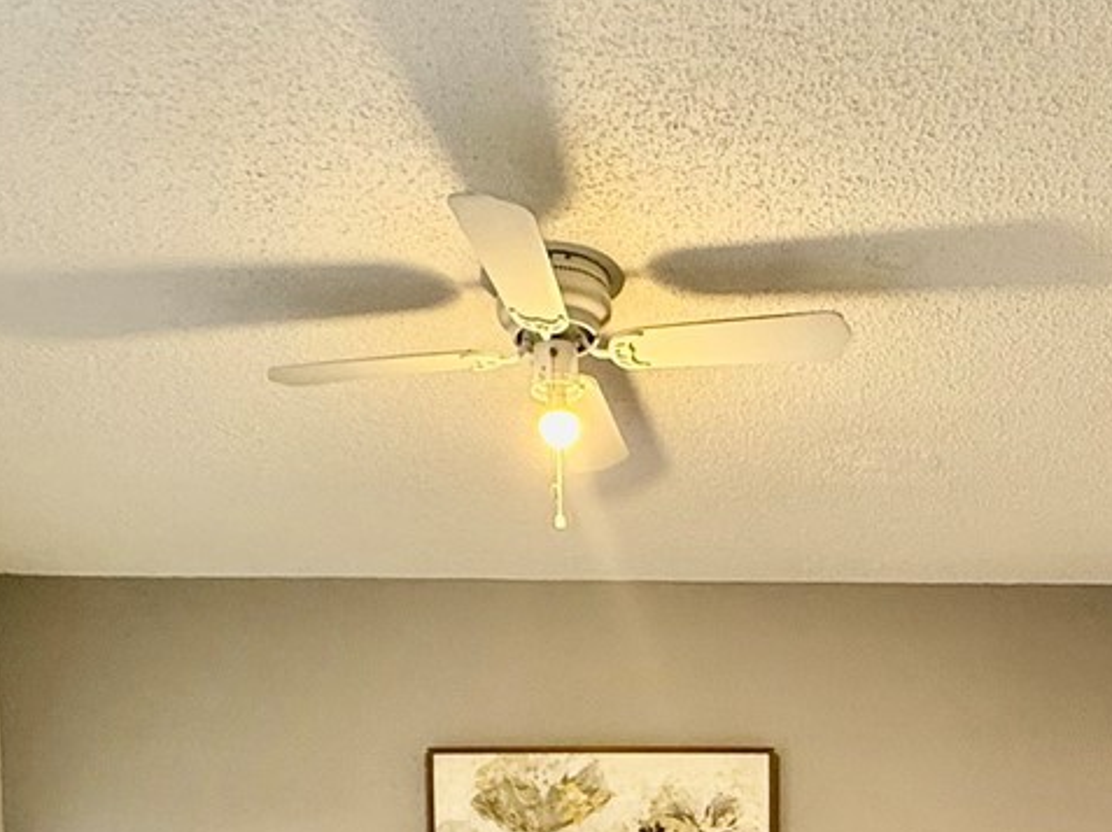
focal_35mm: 47
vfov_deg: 26.2
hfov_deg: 40.0
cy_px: 1088
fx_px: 1509
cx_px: 732
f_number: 2.2
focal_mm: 2.22
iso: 200
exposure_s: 1/102
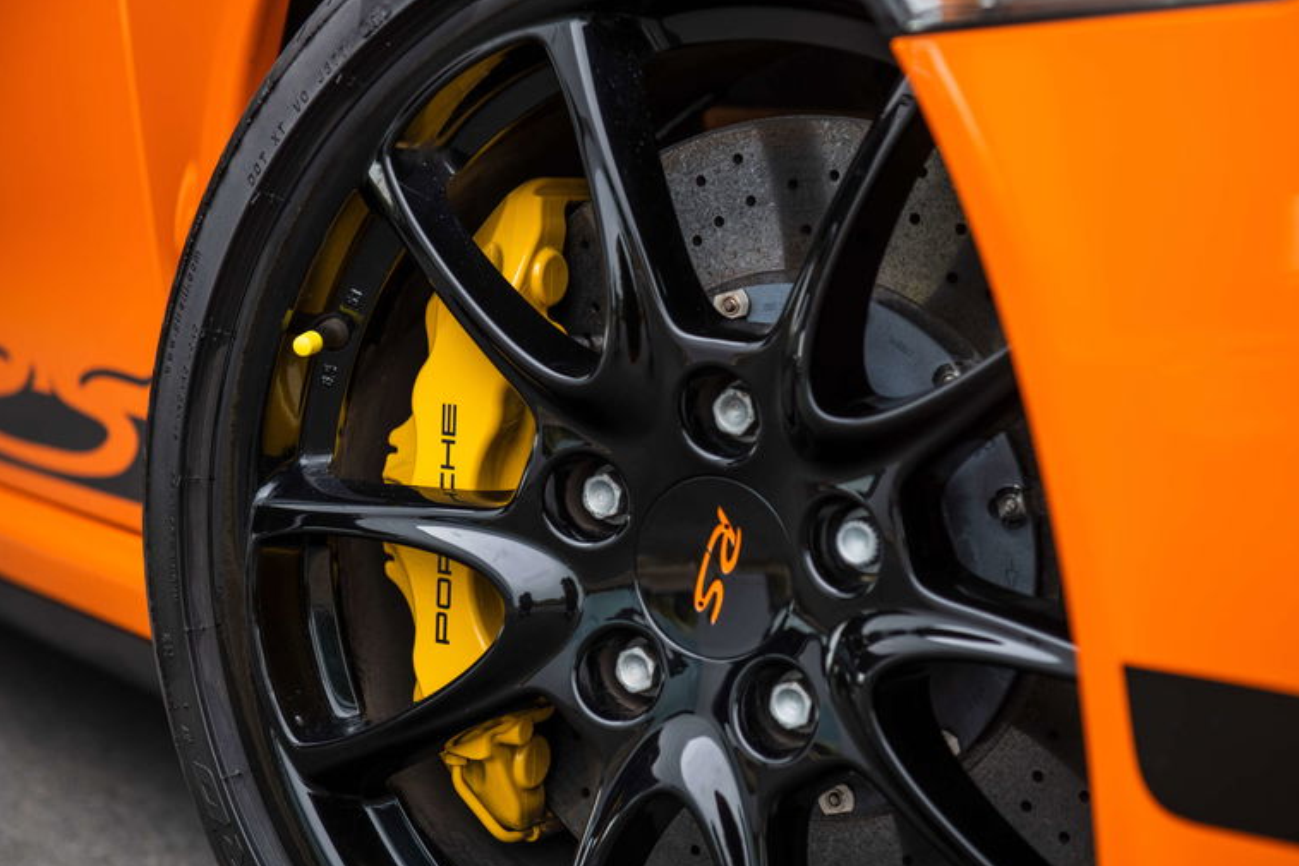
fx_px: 2562
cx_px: 656
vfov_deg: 19.2
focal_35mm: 71
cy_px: 434
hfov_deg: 28.4
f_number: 4.5
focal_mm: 70
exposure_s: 1/125
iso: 400
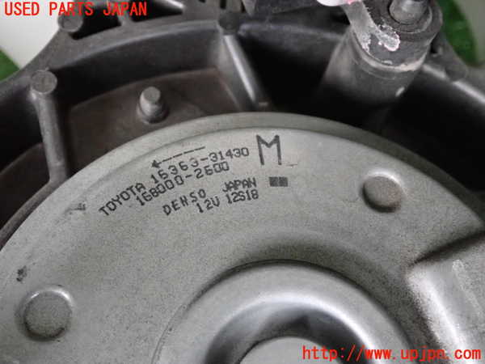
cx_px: 242
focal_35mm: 41
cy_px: 182
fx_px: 574
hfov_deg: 45.8
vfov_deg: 35.1
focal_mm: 7.31
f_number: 2.8
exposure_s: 1/160
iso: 2500
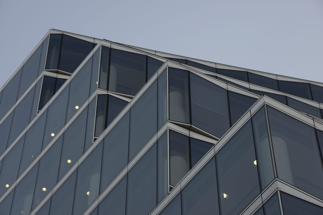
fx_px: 1211
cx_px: 162
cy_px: 108
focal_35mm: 135
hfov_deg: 15.2
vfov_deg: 10.2
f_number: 13
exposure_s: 1/160
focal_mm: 135
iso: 250
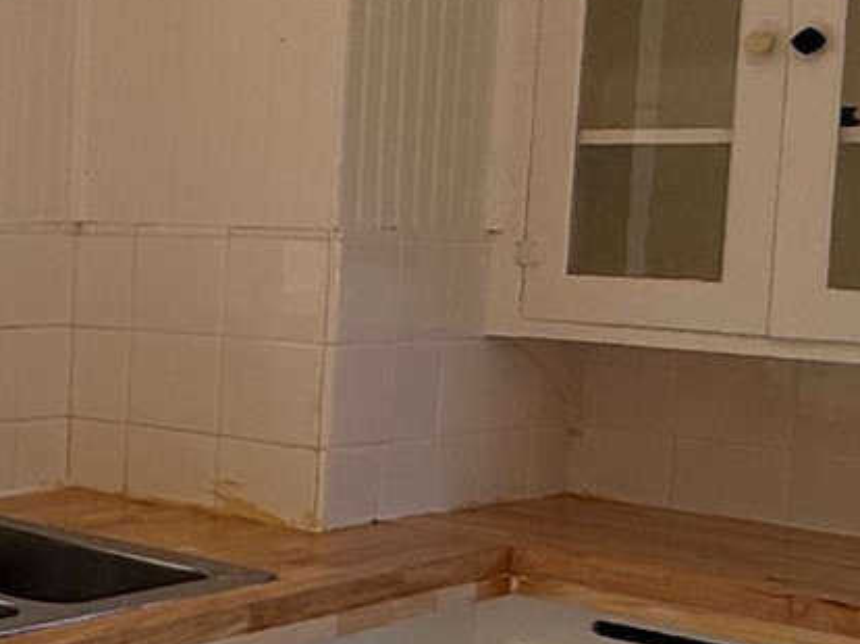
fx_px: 1614
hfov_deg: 22.1
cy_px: 301
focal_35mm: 65
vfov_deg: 22.6
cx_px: -567
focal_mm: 2.22
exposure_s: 1/224
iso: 64
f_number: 2.2
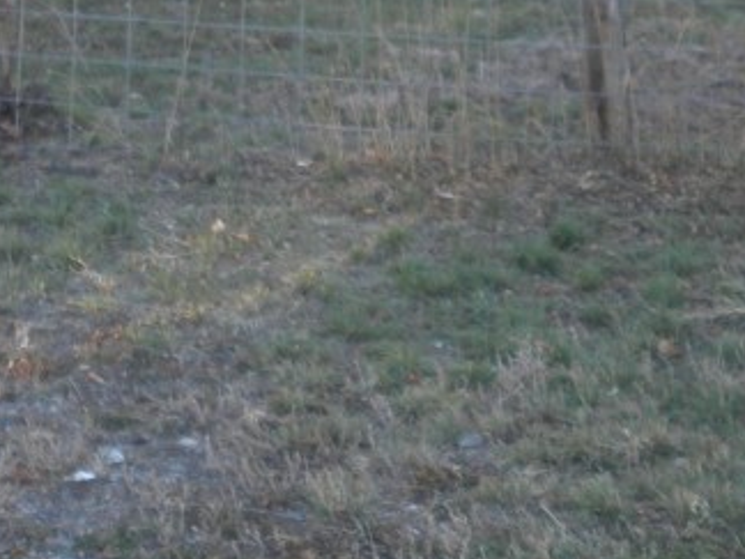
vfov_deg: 12.5
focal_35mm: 117
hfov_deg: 16.6
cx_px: 48
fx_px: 2518
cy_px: -23
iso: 65
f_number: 3.5
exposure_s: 1/52.3
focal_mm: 6.6
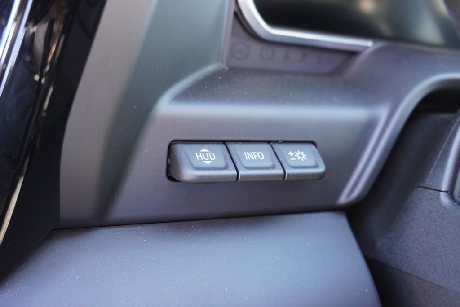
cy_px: 154
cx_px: 230
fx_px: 479
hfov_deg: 51.3
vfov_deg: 35.5
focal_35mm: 38
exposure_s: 1/60
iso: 1600
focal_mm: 25
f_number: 4.5
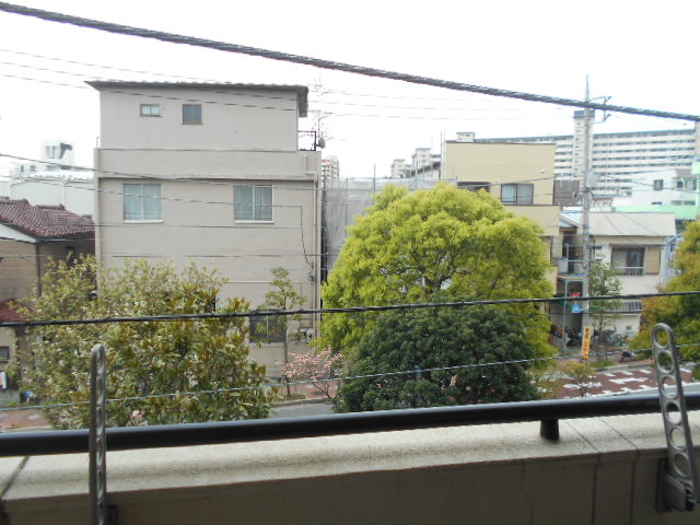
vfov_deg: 53.1
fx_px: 526
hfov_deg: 67.3
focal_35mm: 26
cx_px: 350
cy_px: 262
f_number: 3.2
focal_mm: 4.6
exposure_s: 1/320
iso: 80
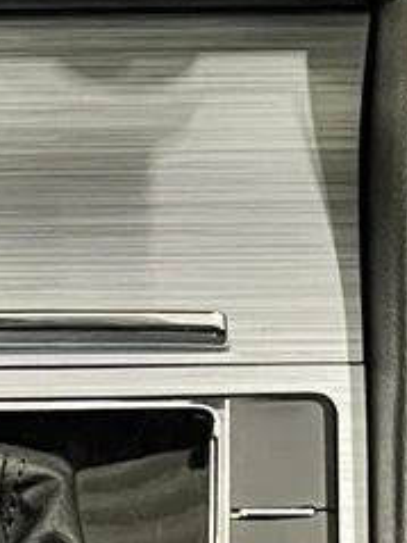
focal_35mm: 174
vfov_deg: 11.2
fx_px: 2730
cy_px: -68
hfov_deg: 8.4
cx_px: -91
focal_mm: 5.1
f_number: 1.6
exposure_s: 1/42
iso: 500
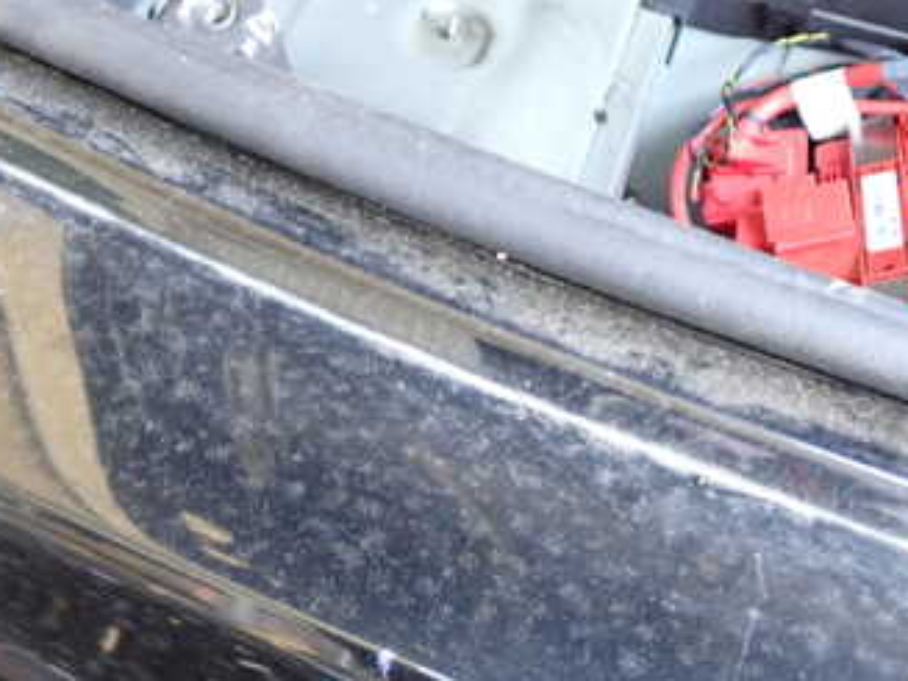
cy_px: 400
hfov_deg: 34.4
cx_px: 264
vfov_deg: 26.5
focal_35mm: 55
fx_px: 1442
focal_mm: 5.4
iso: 400
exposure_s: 1/30
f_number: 2.3
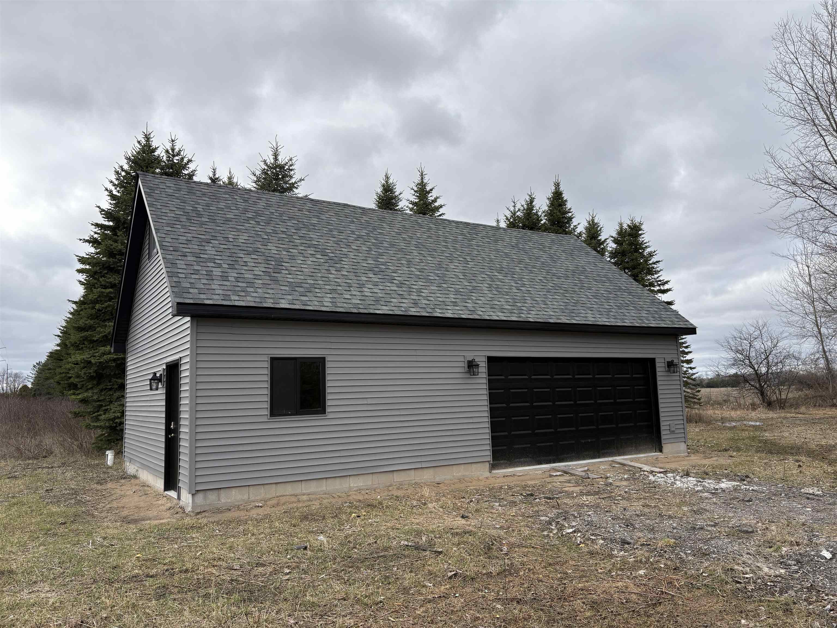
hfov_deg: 67.3
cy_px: 314
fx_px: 629
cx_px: 418
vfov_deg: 53.1
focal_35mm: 26
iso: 50
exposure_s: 1/2747
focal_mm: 5.96
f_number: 1.6
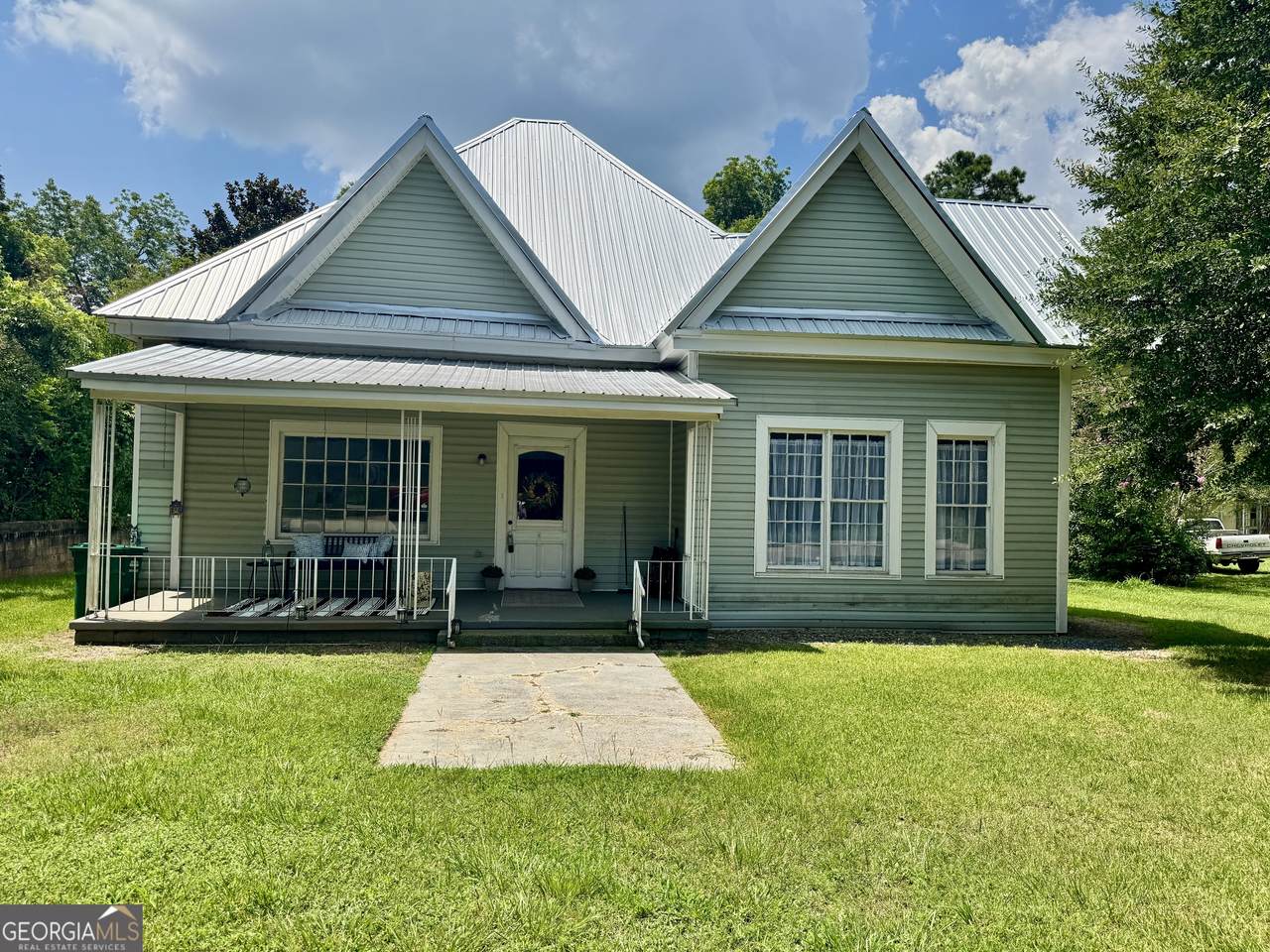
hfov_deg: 71.6
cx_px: 635
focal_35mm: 24
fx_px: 881
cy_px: 476
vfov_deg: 56.8
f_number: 1.78
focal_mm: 6.76
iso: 80
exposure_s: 1/4950
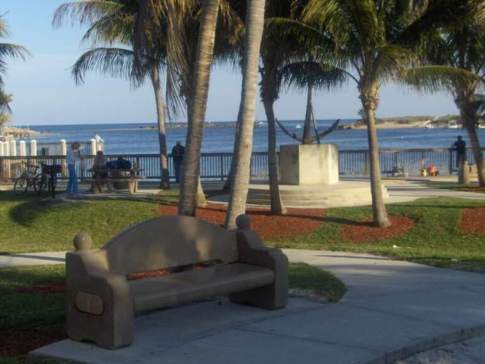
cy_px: 184
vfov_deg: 23.3
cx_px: 240
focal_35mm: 63
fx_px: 883
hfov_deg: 30.7
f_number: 5.6
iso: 100
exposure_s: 1/339
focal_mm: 10.19
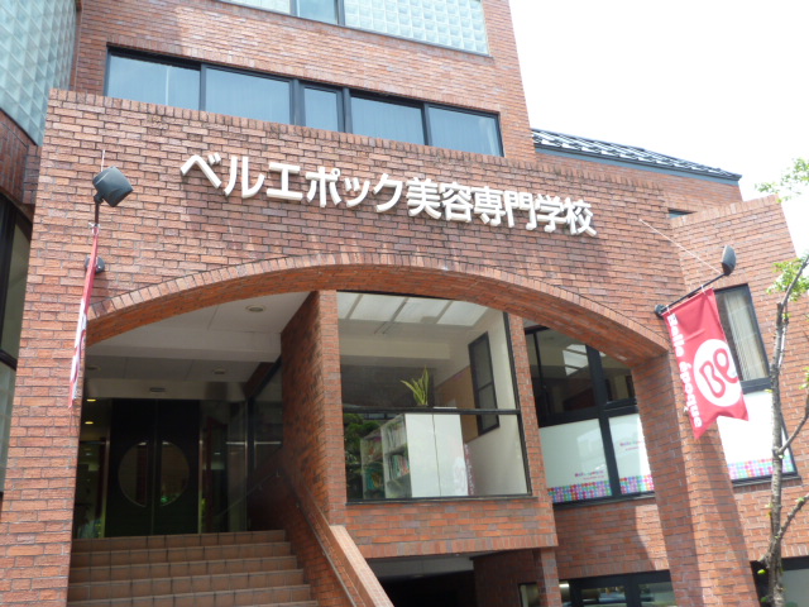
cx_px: 404
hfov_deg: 56.8
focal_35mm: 32
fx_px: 748
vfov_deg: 44.2
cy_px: 304
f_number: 3.5
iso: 80
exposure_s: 1/125
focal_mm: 5.3
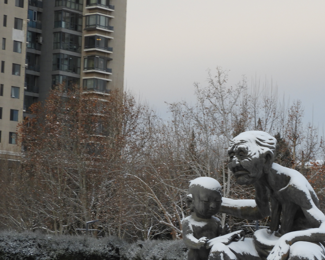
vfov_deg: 12.0
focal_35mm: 129
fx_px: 1241
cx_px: 230
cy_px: 151
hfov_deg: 14.9
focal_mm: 15.2
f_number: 4.5
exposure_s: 1/60
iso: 110
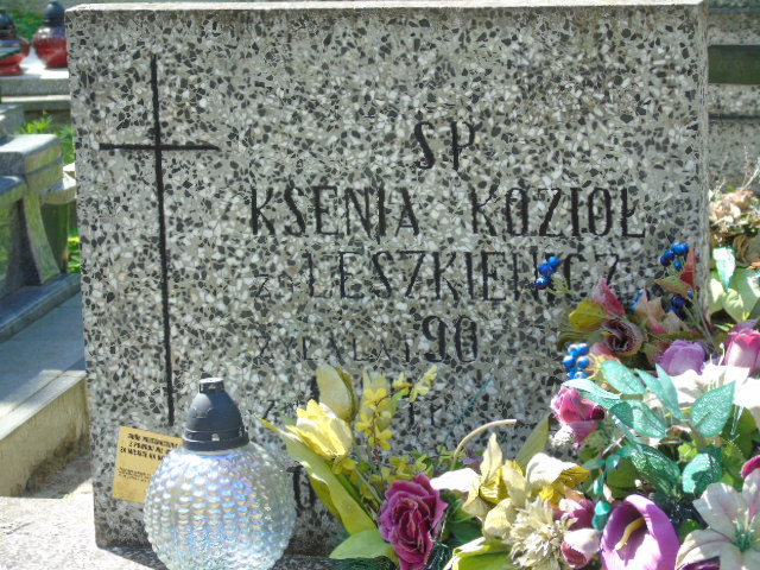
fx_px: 2722
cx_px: 380
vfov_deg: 12.0
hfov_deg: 15.9
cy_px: 285
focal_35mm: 124
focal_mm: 22
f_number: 4.6
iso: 80
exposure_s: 1/100
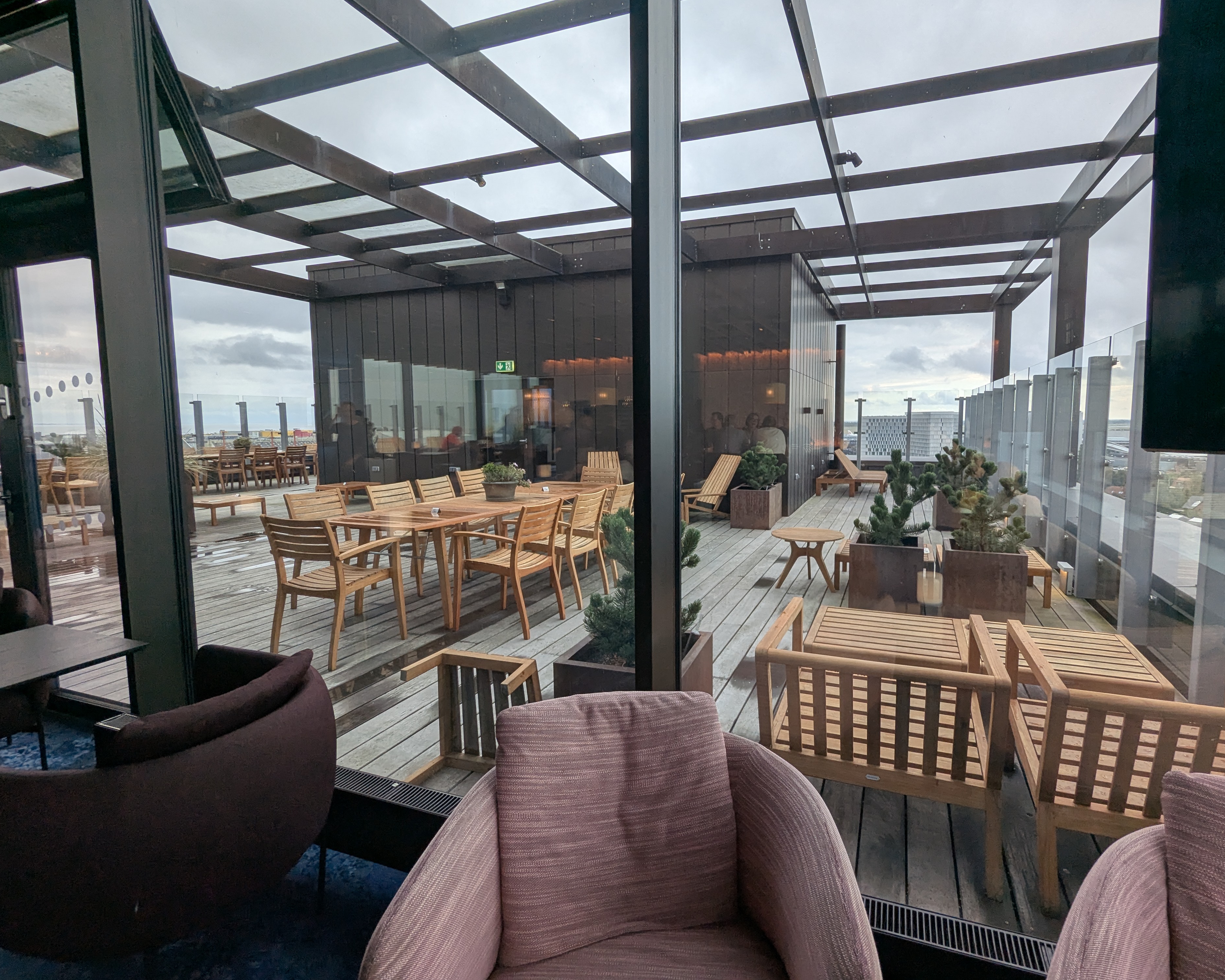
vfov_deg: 77.0
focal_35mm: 17
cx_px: 664
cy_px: 481
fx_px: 616
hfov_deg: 89.4
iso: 56
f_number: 2.2
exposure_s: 1/325
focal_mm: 2.35
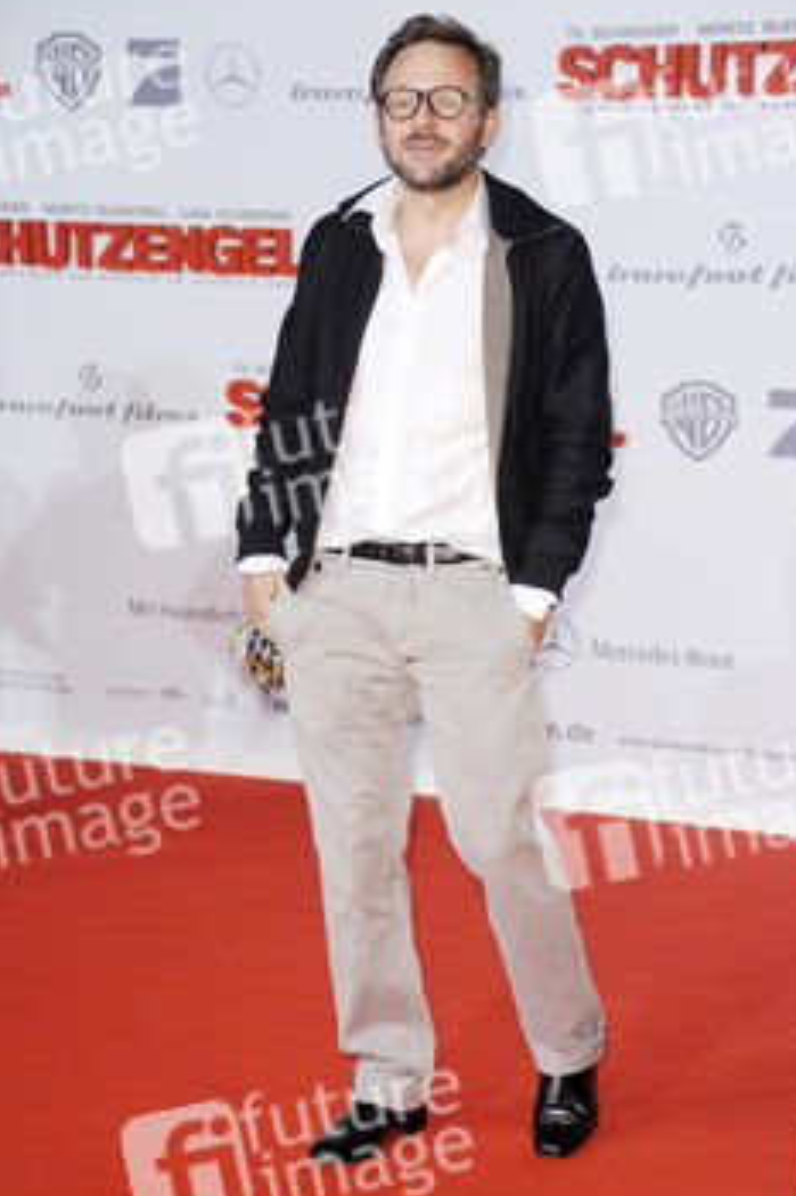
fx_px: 3718
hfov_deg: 12.2
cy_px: 639
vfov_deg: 18.3
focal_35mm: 112
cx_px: 396
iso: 800
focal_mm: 98
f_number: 5.6
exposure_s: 1/160
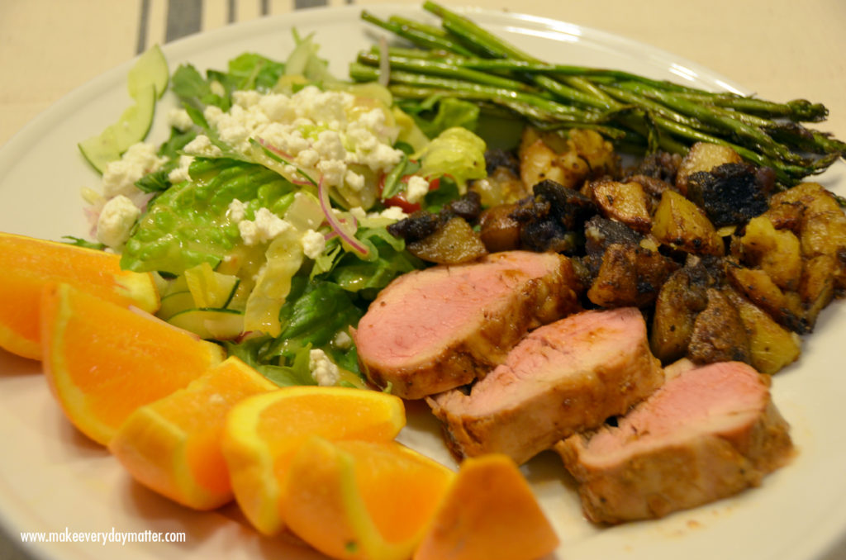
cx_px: 423
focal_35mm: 66
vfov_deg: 20.5
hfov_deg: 30.6
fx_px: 1548
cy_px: 280
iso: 640
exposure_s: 1/60
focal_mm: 44
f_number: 4.5
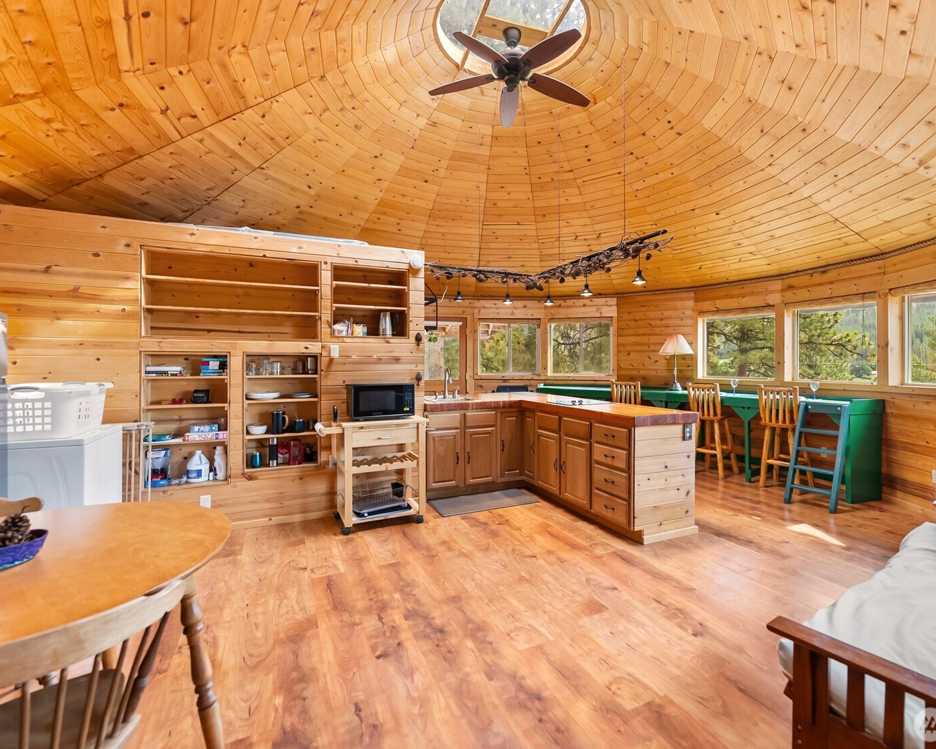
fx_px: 443
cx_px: 508
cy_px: 370
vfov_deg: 80.4
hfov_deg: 92.9
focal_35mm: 16
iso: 100
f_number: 3.5
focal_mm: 14
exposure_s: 1/5
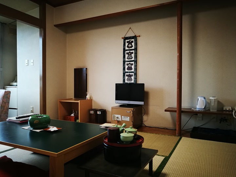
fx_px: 184
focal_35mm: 27
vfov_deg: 51.4
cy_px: 88
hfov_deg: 65.3
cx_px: 118
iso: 160
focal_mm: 4.5
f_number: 2.2
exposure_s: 1/33.3
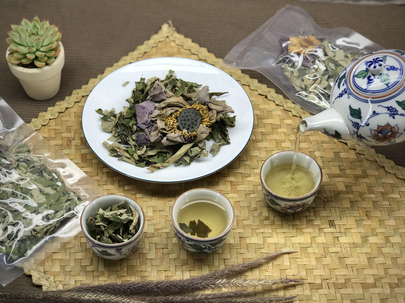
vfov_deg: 25.7
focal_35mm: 57
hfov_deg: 33.8
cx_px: 202
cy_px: 152
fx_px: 667
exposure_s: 1/150
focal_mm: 6.6
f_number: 2.8
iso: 20
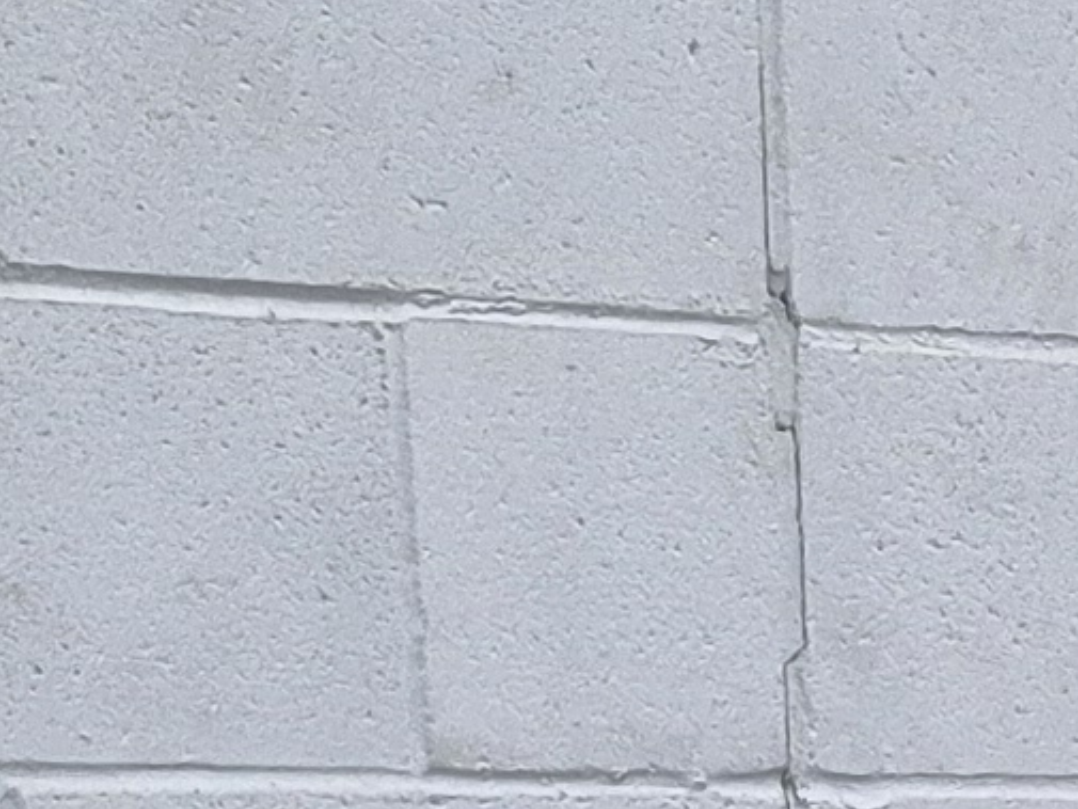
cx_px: 1759
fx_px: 5669
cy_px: 2374
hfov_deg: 10.4
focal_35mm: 182
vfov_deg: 7.3
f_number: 1.8
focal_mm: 5.4
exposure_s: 1/120
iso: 250
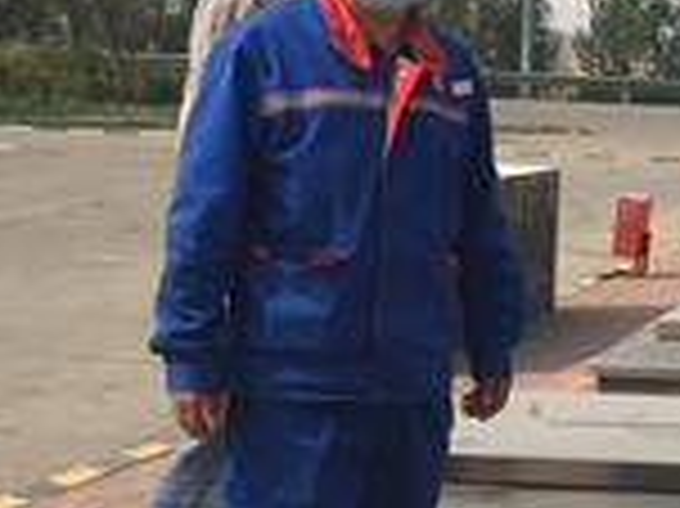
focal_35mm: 115
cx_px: 914
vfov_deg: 12.8
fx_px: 2257
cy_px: 450
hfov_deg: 16.1
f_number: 2.2
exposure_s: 1/2404
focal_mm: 4.15
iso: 25
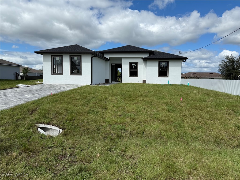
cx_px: 120
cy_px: 90
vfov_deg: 56.8
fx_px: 166
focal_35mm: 24
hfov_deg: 71.6
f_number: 1.78
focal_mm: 6.76
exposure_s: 1/6173
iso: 80
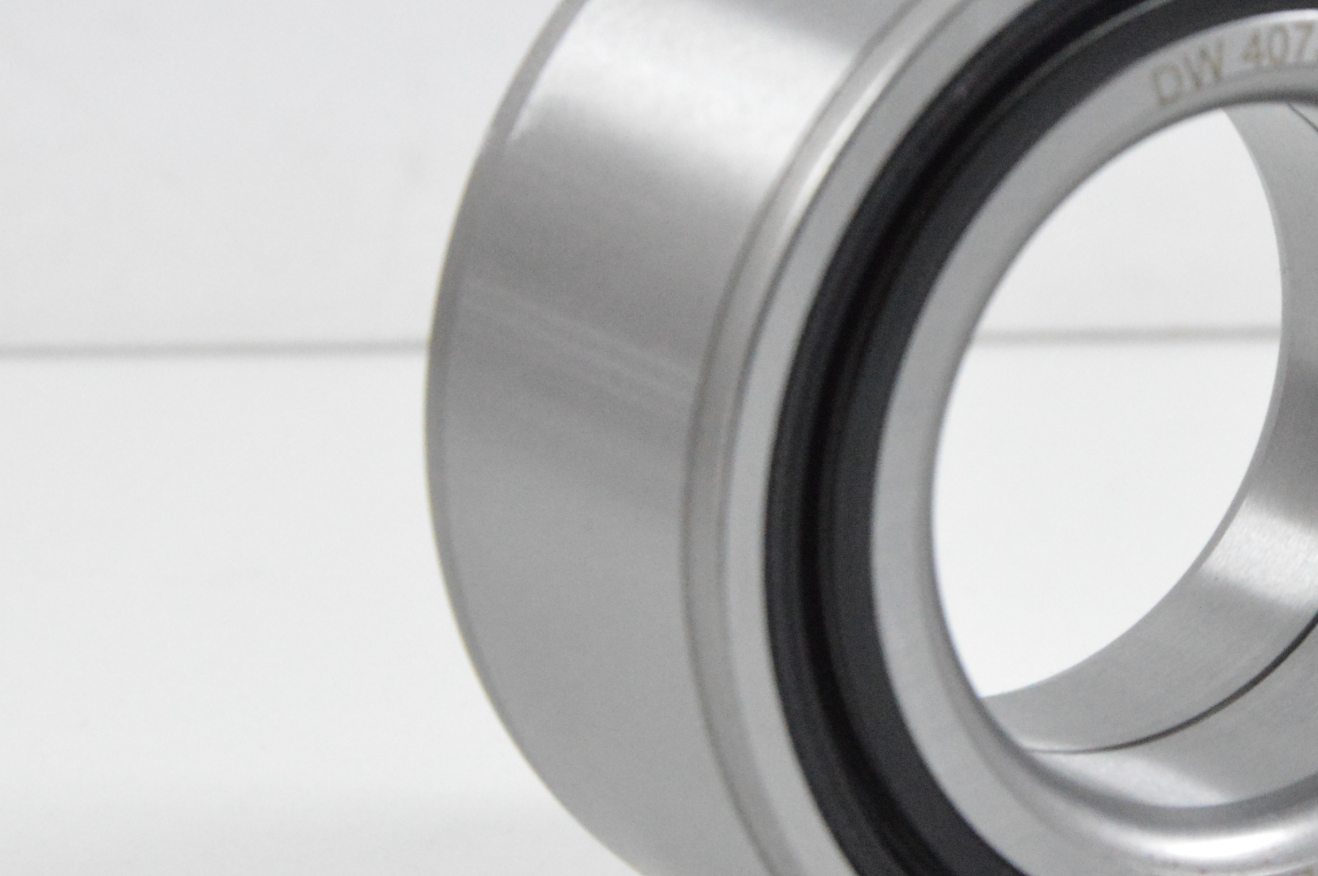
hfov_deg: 6.5
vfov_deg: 4.4
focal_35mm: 315
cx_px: 1183
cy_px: 425
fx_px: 11522
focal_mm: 80
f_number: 8
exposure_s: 1/100
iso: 3200
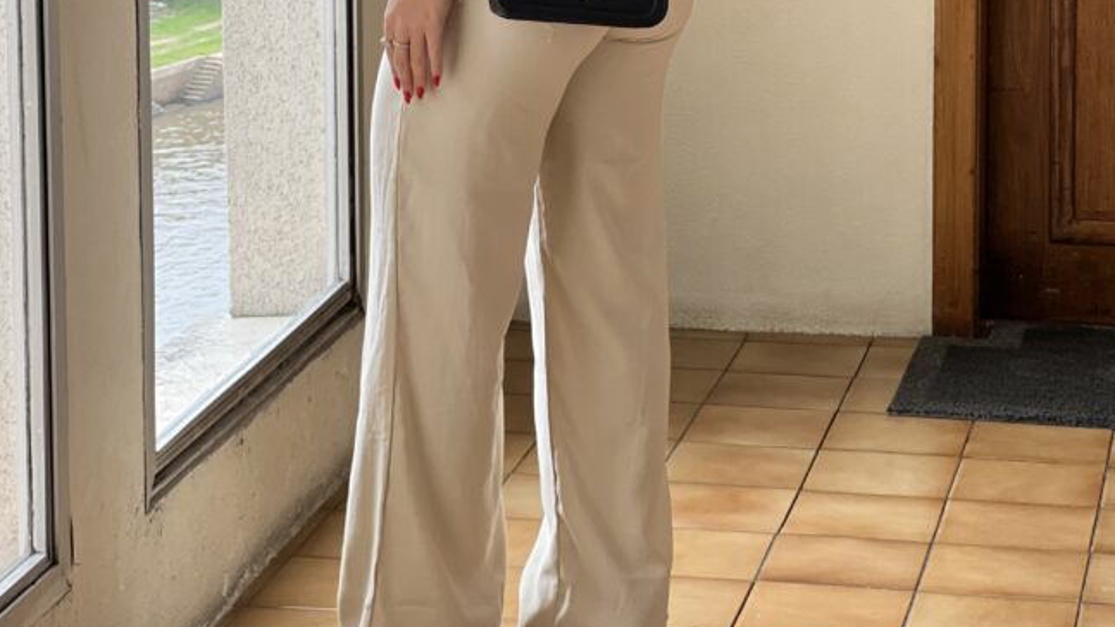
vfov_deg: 9.9
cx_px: 550
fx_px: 3578
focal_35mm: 121
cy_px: -63
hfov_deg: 17.7
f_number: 2.8
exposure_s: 1/121
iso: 125
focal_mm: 9
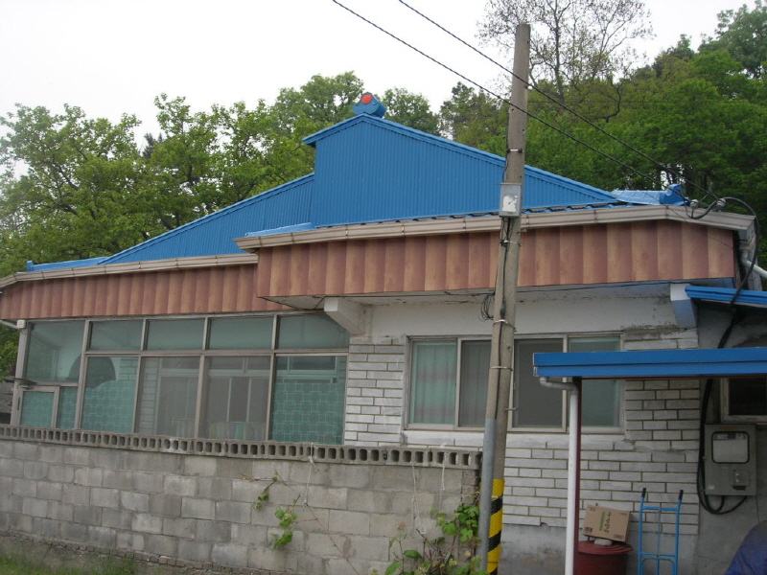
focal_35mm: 38
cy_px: 288
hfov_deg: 49.0
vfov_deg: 37.7
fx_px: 842
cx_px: 384
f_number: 4.8
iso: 64
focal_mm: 7.8
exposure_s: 1/78.3
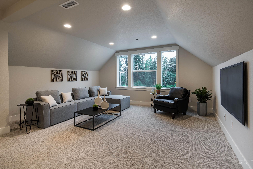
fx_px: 119
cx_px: 126
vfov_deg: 70.5
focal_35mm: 17
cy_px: 84
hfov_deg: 93.3
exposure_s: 1/3
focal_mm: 17
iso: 200
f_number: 8
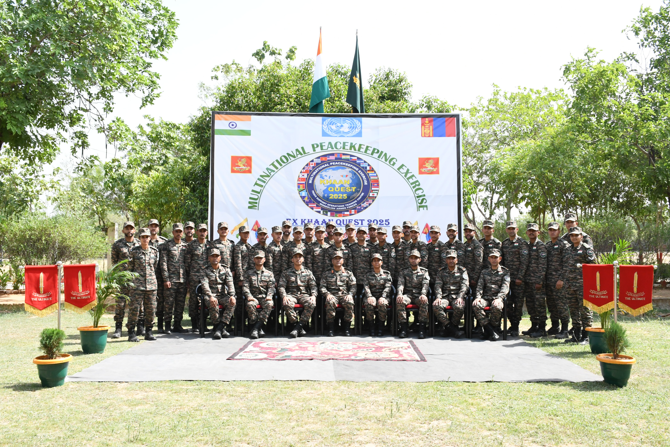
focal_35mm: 34
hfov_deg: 55.8
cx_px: 335
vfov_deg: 38.9
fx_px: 633
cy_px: 224
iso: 1600
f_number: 13
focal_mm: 23
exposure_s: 1/400
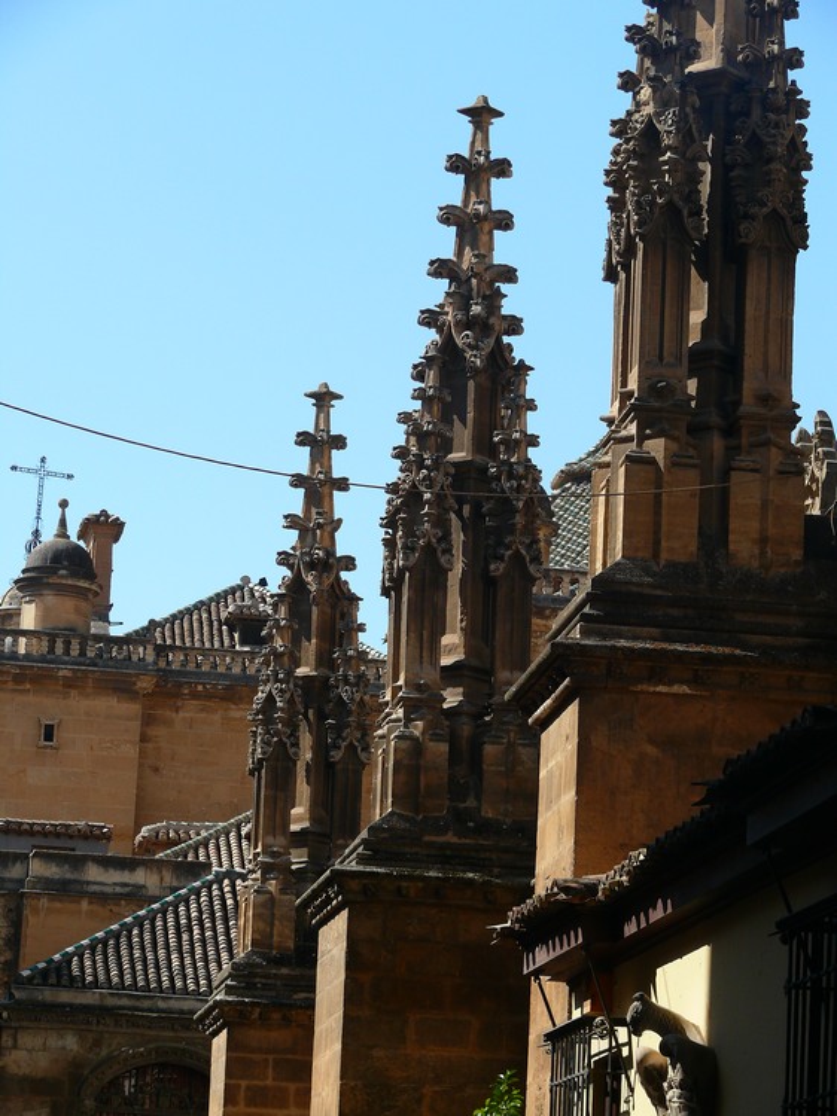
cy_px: 558
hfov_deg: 12.5
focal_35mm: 118
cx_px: 418
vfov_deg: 16.7
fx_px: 3806
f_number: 4.5
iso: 100
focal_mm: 25
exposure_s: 1/200
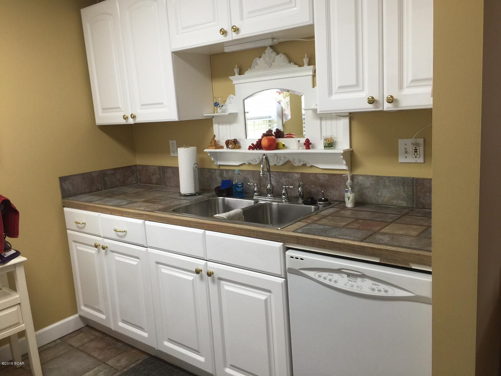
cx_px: 250
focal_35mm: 29
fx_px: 420
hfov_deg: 61.7
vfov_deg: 48.2
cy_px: 188
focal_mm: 4.15
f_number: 2.2
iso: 40
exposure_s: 1/30
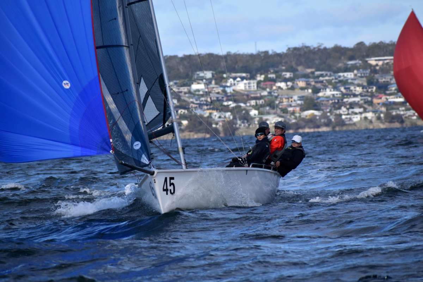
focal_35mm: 330
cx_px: 212
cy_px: 141
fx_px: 3877
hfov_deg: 6.2
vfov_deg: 4.2
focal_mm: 220
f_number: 7.1
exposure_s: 1/1600
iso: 400
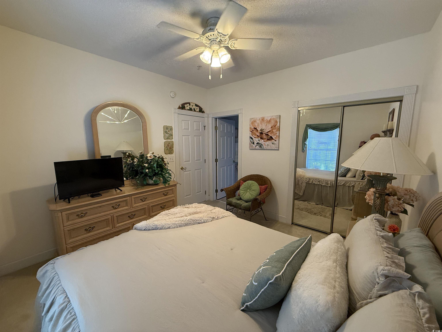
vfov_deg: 85.7
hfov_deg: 102.1
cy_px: 166
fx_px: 179
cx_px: 221
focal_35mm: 14
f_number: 2.2
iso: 250
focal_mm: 2.22
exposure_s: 1/60
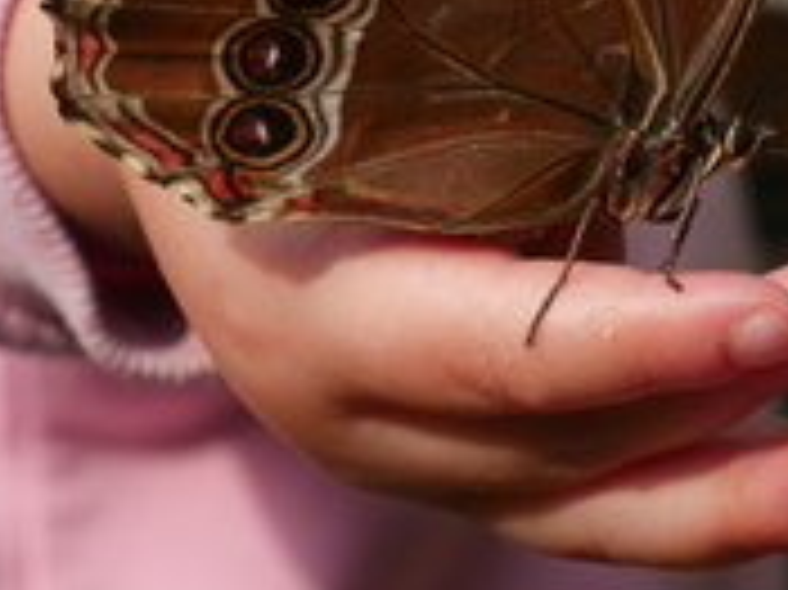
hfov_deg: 8.9
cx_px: 901
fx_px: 5027
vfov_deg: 6.7
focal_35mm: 221
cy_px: -106
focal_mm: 42
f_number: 6.3
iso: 200
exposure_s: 1/200
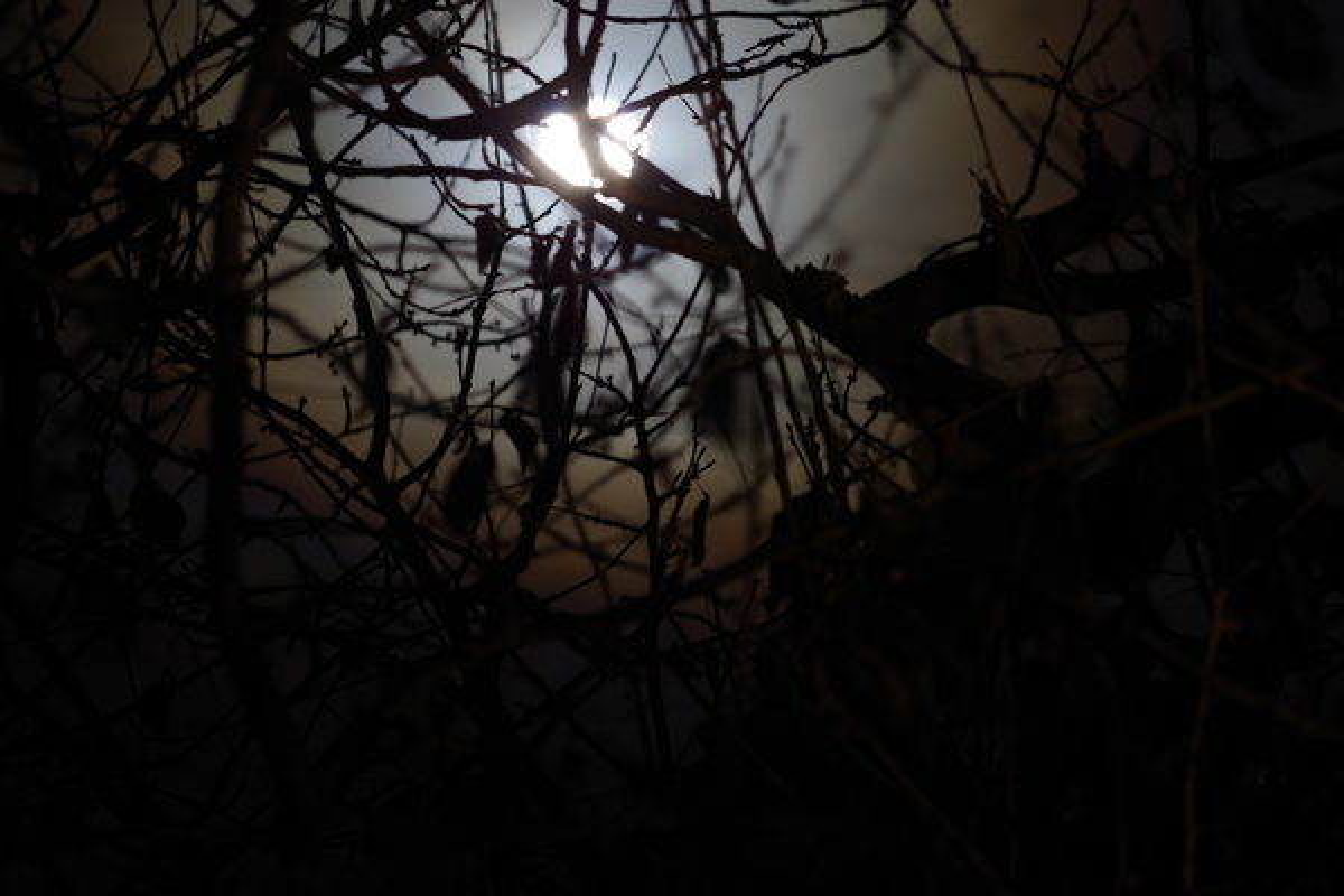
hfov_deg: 9.1
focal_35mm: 225
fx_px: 8399
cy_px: 448
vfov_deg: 6.1
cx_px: 672
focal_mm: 150
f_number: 6.3
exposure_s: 3
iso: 100
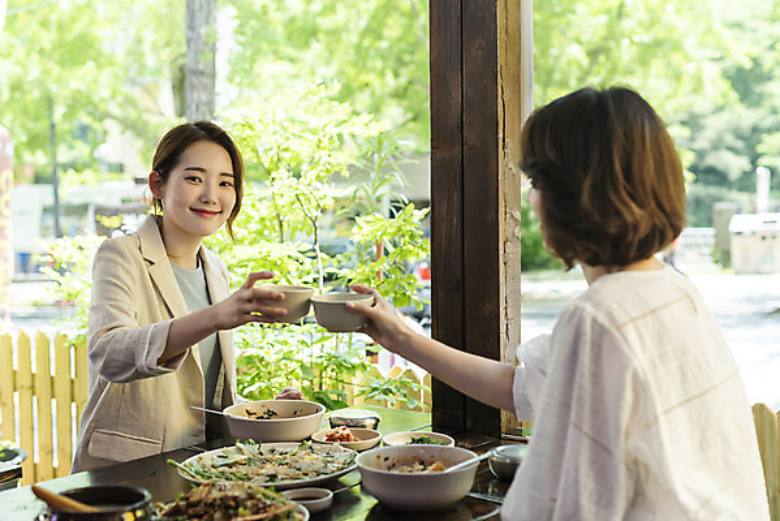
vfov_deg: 27.0
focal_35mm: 50
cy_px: 260
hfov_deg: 39.6
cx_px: 390
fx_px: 1084
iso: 400
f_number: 3.2
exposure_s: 1/1000
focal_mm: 50
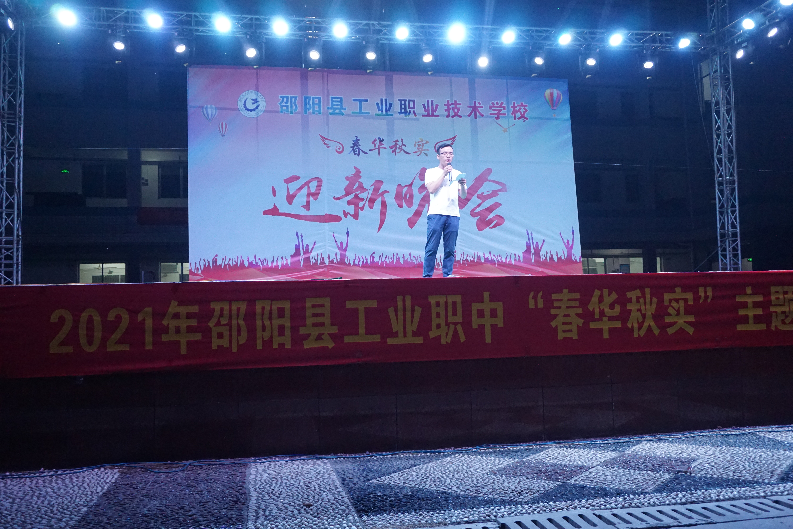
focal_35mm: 33
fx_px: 727
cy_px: 264
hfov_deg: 57.2
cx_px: 396
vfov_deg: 40.0
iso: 2500
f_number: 4
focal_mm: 22
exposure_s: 1/160
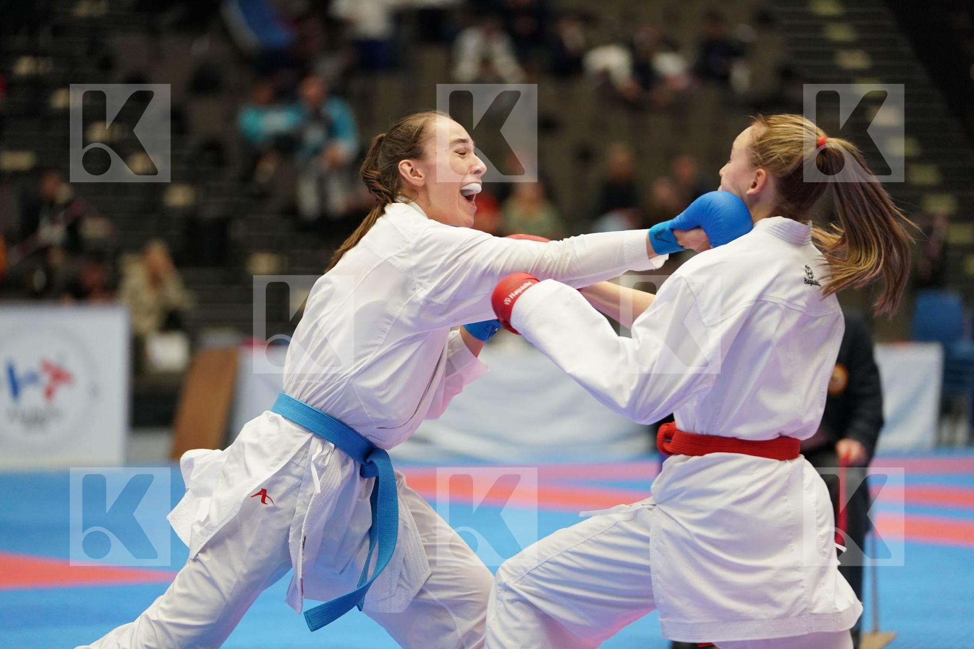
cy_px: 324
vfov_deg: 8.8
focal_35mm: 156
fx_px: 4220
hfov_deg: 13.2
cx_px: 487
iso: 3200
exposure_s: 1/1000
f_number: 2.8
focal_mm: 156
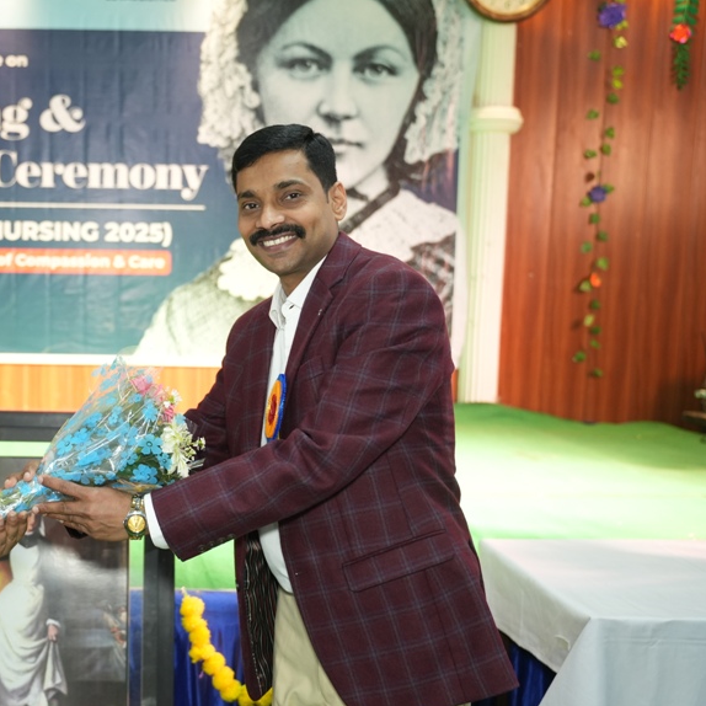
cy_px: 371
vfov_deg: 36.1
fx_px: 1085
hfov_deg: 34.6
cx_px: 111
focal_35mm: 47
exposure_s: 1/100
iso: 1250
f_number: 2.8
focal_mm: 31
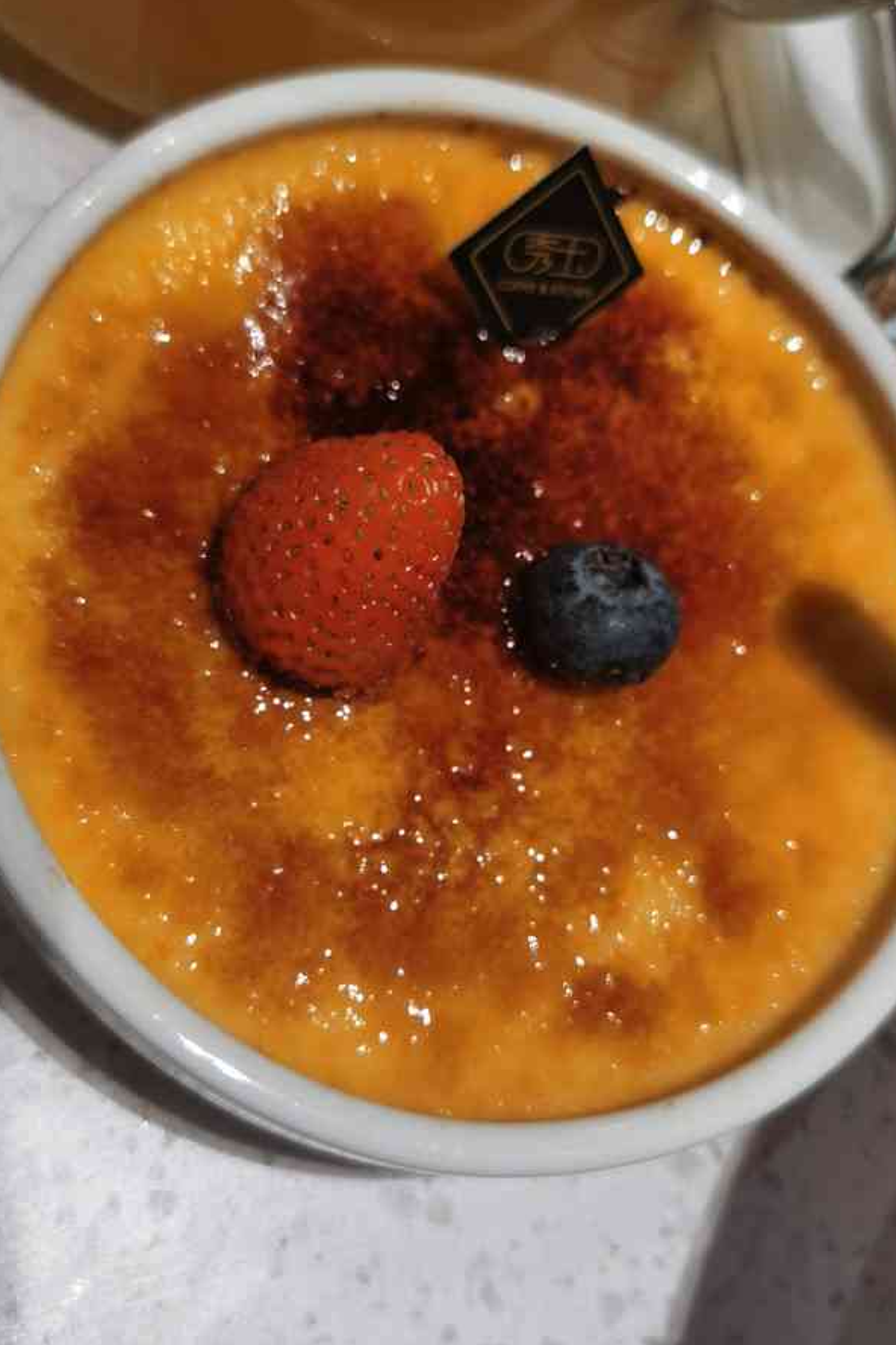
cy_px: 673
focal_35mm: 47
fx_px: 1755
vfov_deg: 41.9
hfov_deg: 28.6
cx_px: 425
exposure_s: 1/100
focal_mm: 5.56
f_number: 1.6
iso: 125
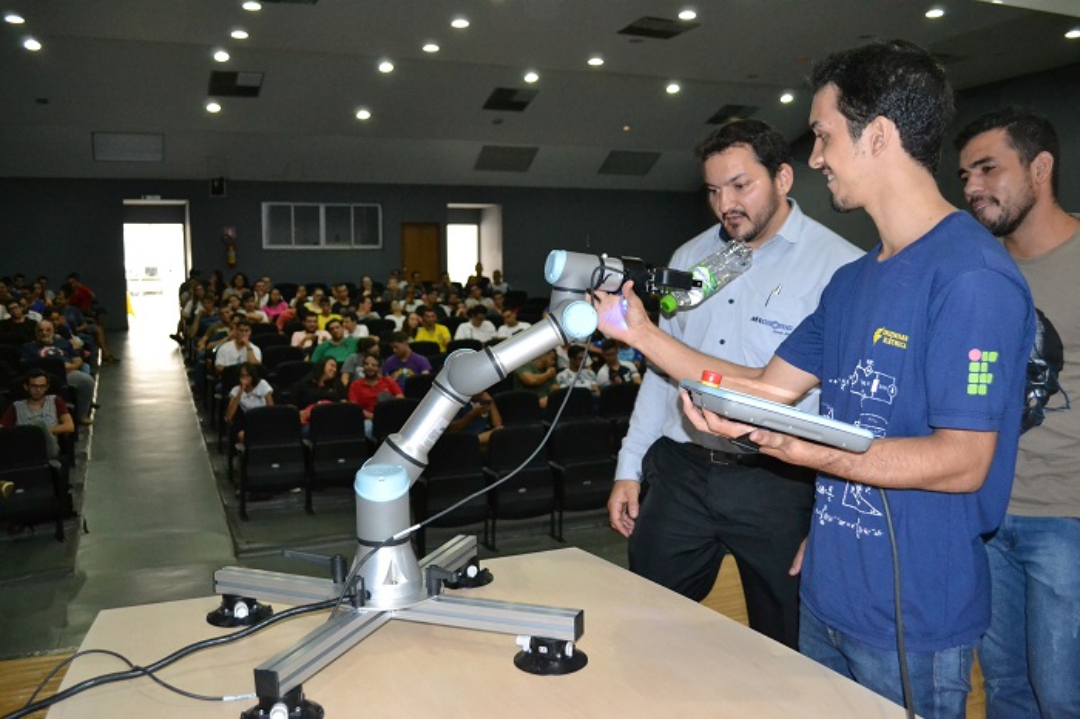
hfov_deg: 57.2
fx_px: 989
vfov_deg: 39.9
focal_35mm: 33
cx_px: 540
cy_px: 360
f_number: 3.8
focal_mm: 22
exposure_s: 1/60
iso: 3200
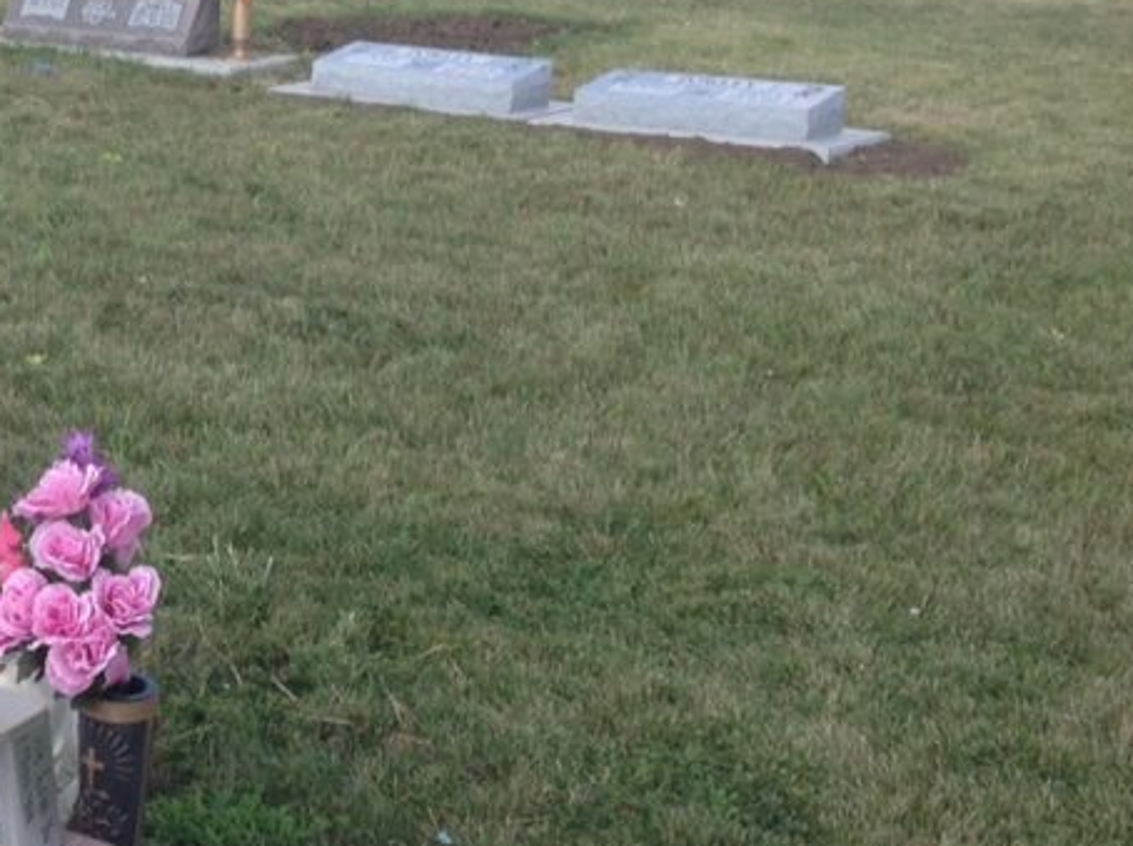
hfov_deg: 23.9
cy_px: 600
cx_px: 50
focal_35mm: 79
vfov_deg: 18.5
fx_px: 2582
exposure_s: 1/703
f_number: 2.4
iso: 50
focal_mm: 4.28
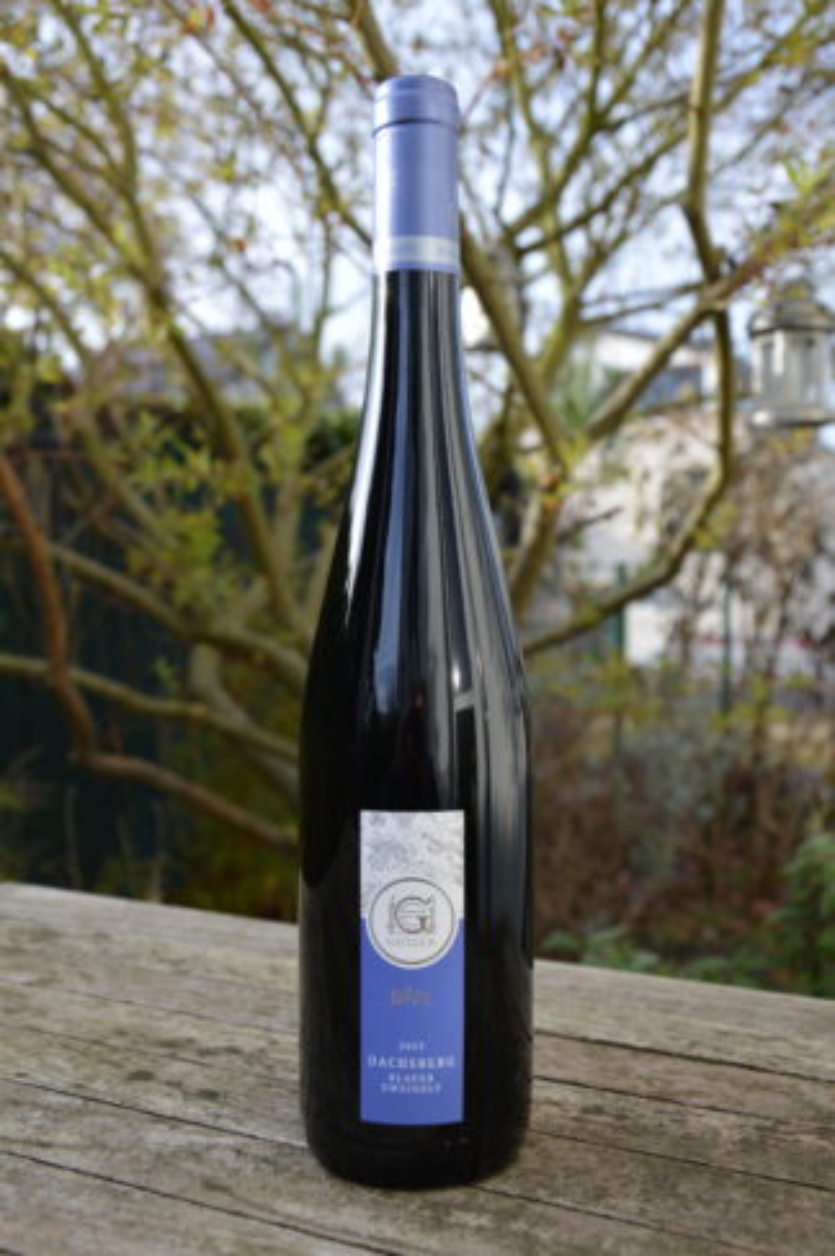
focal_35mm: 38
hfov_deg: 35.4
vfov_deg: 51.3
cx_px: 418
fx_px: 1306
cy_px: 628
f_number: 5.6
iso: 100
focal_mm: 25
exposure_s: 1/125
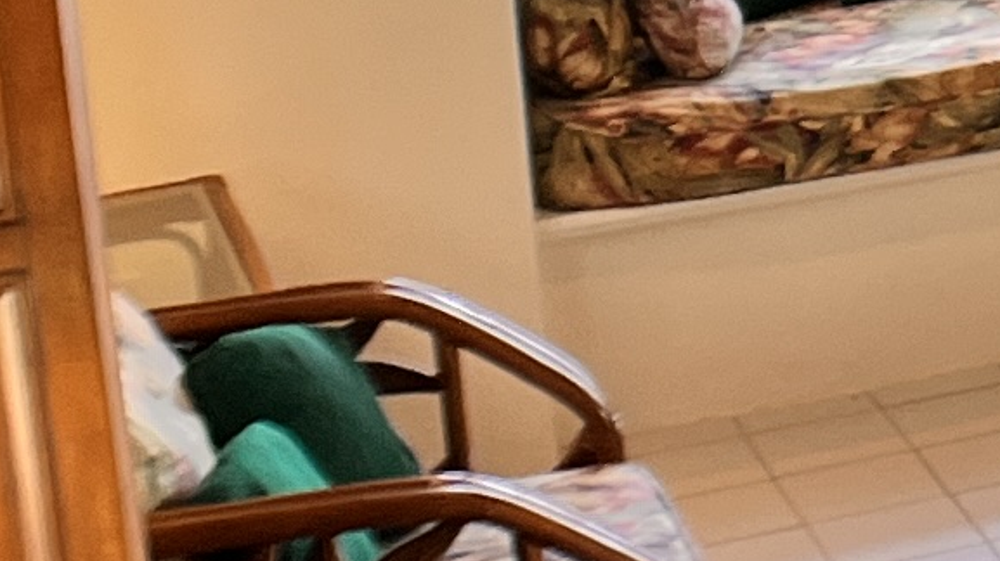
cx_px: 2300
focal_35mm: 198
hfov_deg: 9.8
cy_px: -580
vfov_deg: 6.0
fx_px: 5248
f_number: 1.6
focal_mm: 5.1
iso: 64
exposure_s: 1/60
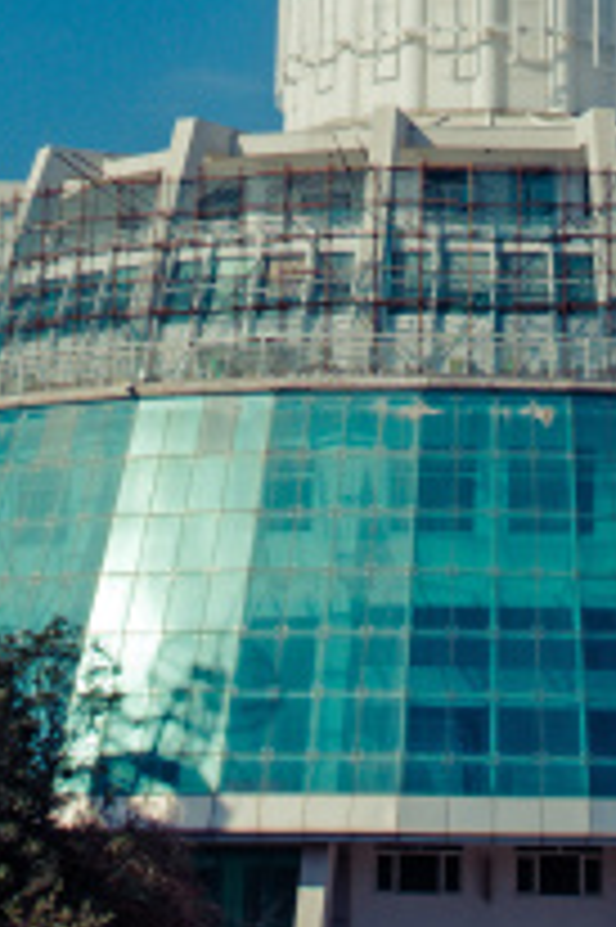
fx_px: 3599
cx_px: 295
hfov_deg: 9.8
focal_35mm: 140
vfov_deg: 12.6
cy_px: -1026
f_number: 8
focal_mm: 24
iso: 100
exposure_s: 1/500
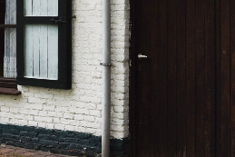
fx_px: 653
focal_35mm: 100
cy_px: 15
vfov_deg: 13.6
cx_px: -38
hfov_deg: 19.4
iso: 100
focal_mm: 16
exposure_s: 1/200
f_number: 10
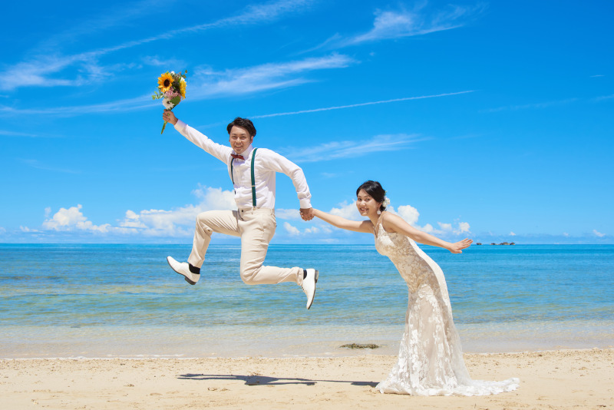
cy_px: 205
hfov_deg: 54.4
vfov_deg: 37.9
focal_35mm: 35
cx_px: 307
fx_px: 597
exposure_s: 1/1250
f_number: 5.6
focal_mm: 35
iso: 200
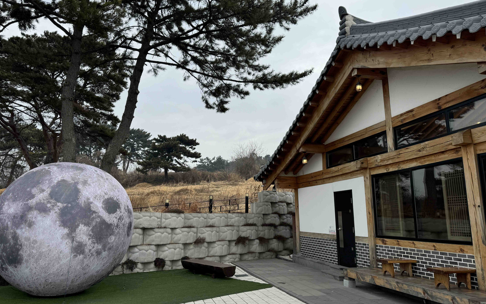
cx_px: 240
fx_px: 344
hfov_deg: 70.4
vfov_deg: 47.6
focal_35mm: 26
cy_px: 141
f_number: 1.78
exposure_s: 1/2415
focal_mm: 6.76
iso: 80
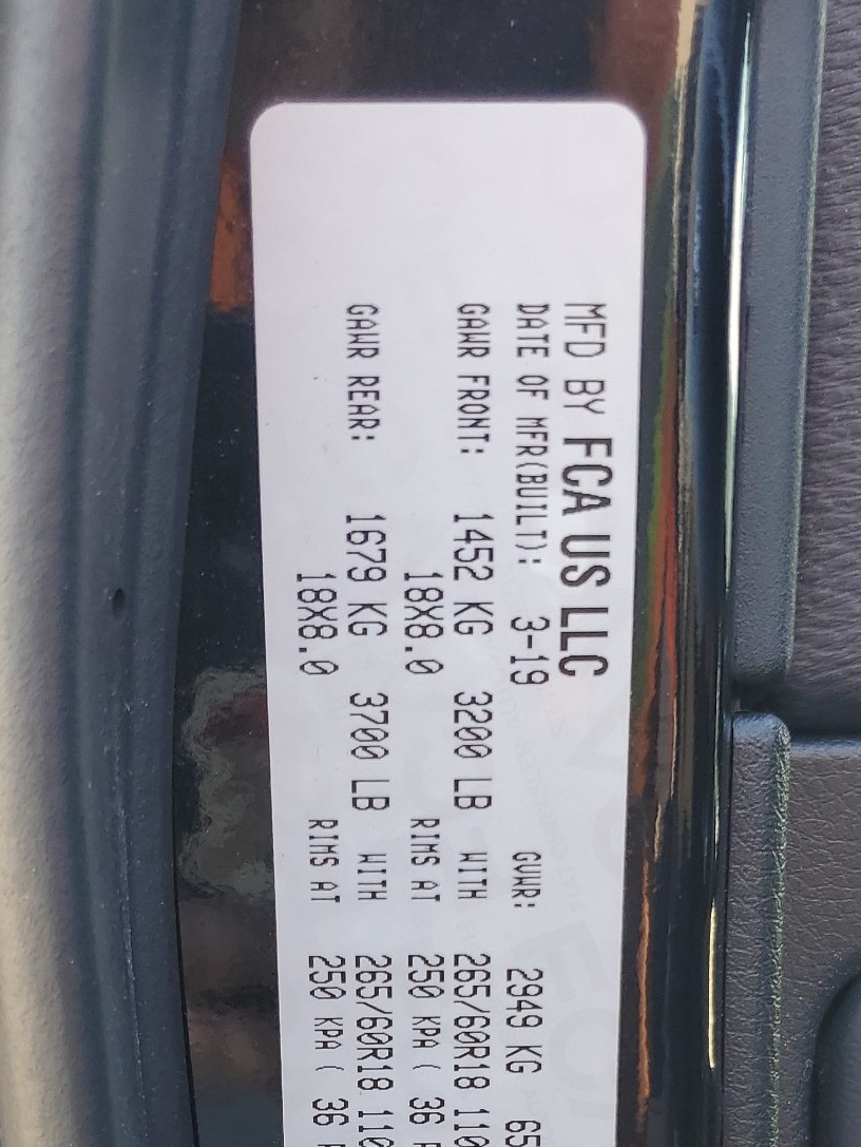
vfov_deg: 34.8
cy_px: 1086
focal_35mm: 51
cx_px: 394
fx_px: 1690
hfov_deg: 28.6
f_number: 1.5
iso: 50
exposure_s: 1/135
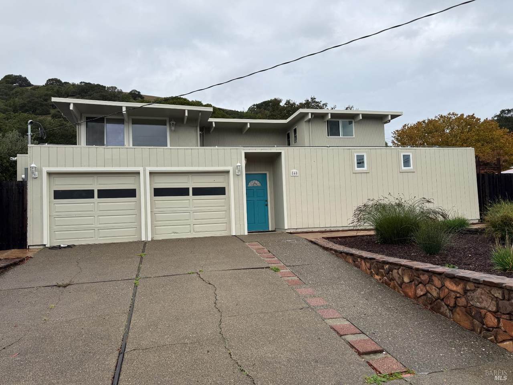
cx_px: 256
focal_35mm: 24
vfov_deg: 56.8
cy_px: 192
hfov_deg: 71.6
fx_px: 356
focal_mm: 6.76
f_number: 1.78
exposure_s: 1/1464
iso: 80
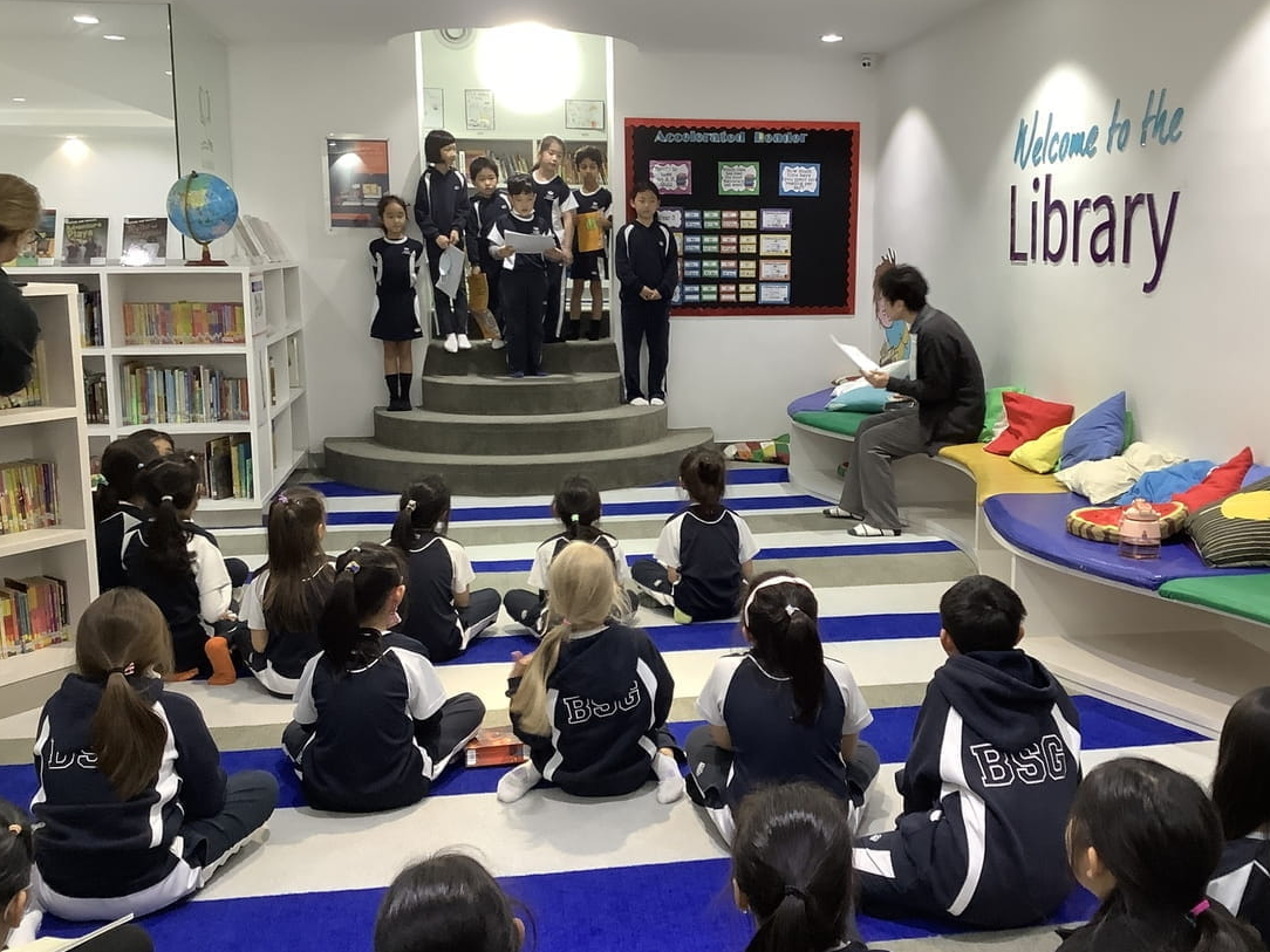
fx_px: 1284
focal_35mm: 35
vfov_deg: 40.7
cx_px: 706
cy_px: 439
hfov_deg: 52.5
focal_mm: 3.3
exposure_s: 1/50
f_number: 2.4
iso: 160
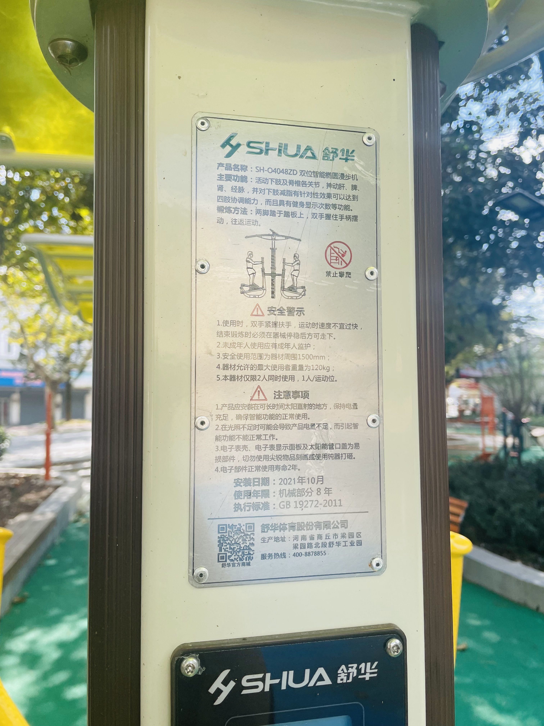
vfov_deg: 67.3
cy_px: 363
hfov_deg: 53.1
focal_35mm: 26
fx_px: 545
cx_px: 272
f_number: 1.6
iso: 32
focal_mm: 4.2
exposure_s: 1/694
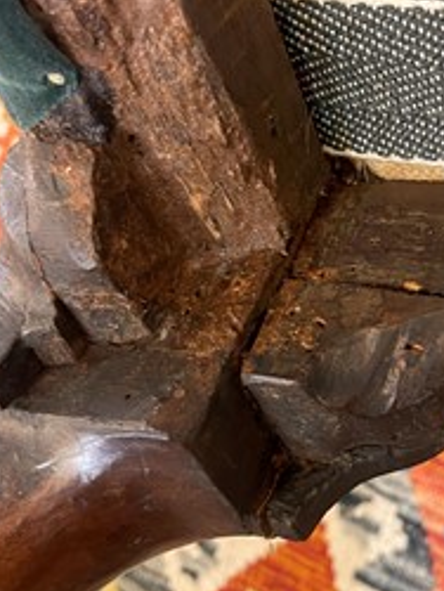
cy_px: 279
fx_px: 683
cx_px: 328
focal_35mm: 40
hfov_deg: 35.3
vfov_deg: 46.7
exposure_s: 1/33
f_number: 1.6
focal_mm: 5.1
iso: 640
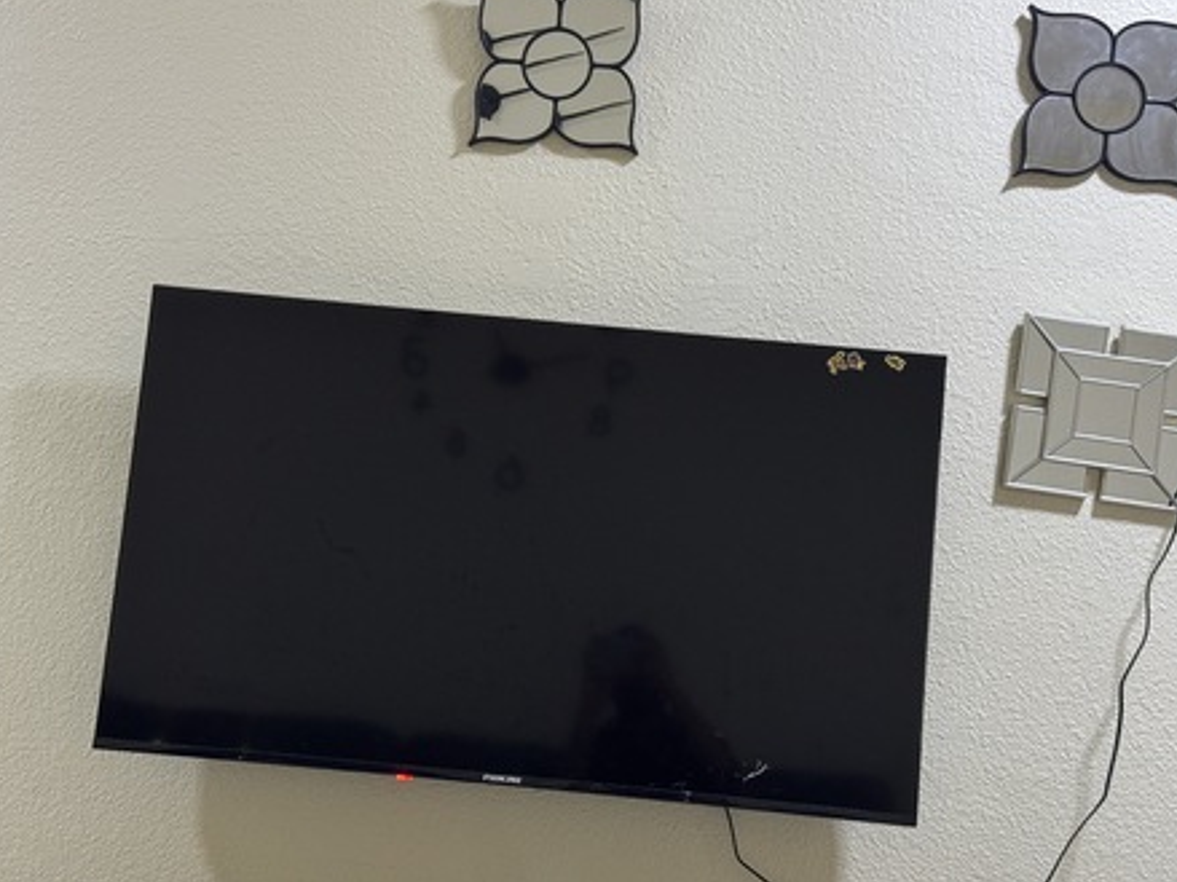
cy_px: 425
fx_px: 1700
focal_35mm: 50
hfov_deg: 38.2
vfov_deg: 29.1
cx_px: 580
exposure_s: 1/40
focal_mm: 6.76
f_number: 1.78
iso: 400
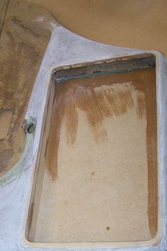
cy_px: 147
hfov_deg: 24.1
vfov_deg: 35.6
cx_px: 68
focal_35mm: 56
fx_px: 390
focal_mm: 6.3
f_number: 2.8
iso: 80
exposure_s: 1/60
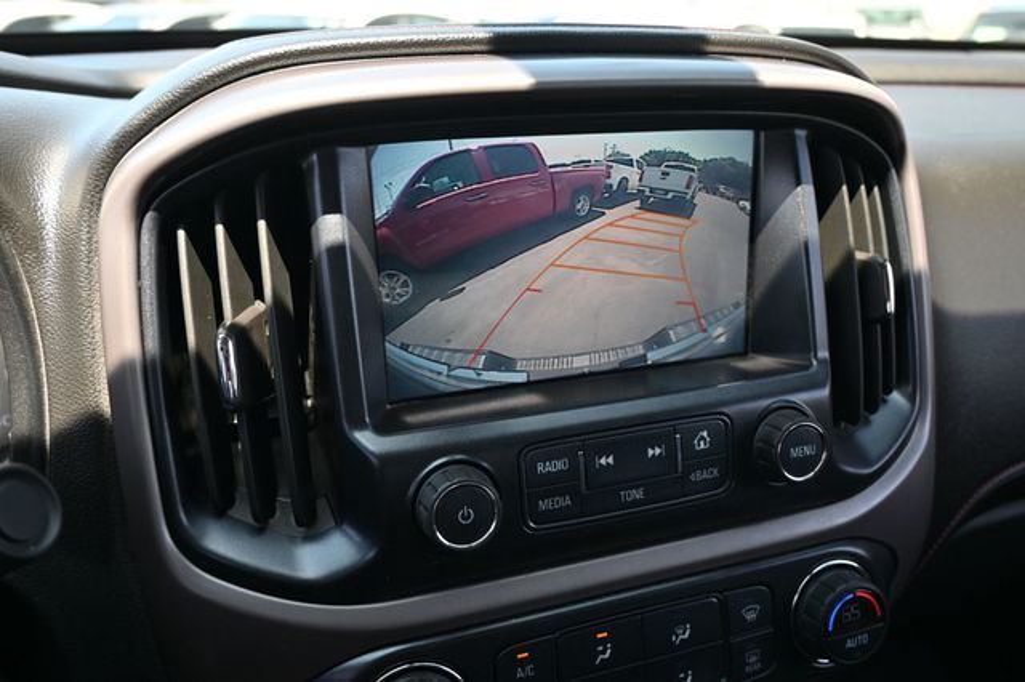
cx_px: 512
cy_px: 341
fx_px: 790
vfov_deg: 46.7
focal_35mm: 28
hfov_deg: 66.0
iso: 400
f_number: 3.8
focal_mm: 18.5
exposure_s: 1/250
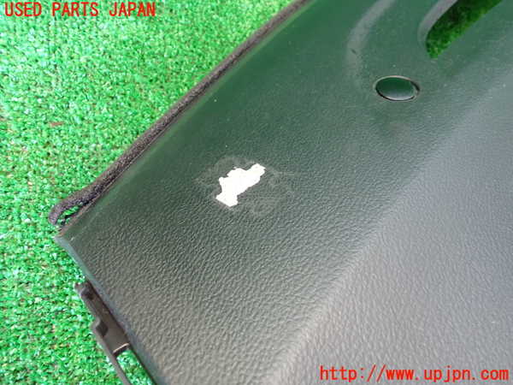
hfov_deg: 60.0
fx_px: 445
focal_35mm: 30
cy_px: 192
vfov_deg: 46.8
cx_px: 256
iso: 1250
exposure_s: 1/60
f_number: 2.3
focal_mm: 5.4
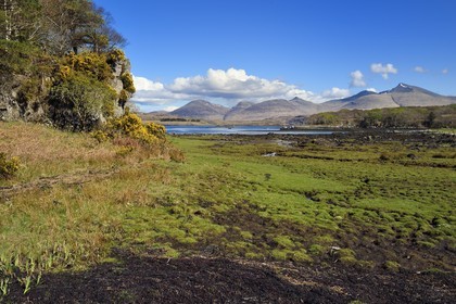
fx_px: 443
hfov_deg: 54.4
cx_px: 228
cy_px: 152
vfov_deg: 37.9
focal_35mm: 35
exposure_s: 1/250
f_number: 14
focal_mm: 35
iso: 200
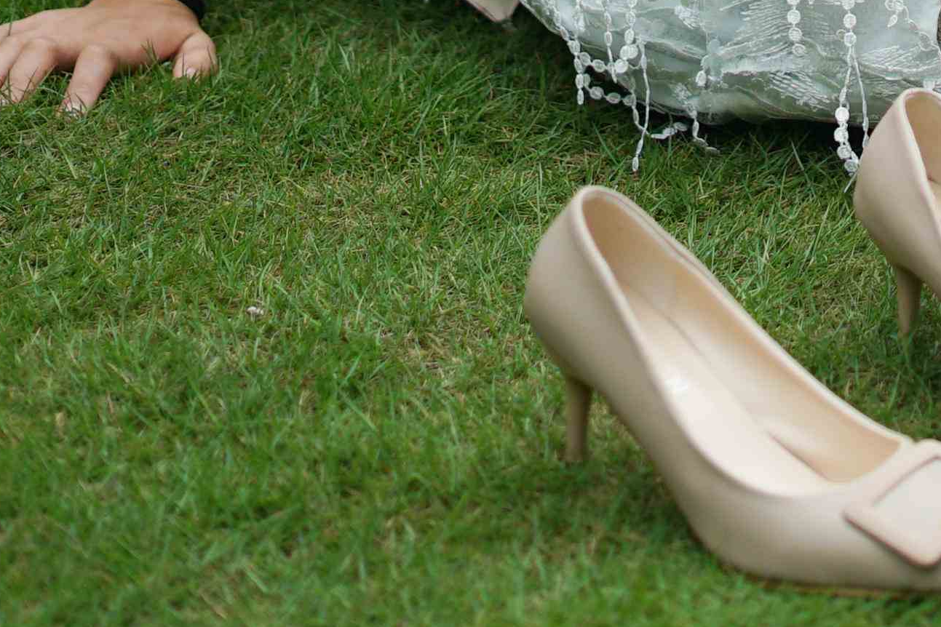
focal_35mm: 164
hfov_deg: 12.2
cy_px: -337
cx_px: 1218
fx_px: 4286
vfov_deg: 8.2
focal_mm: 50
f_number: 1.8
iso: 200
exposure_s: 1/6400
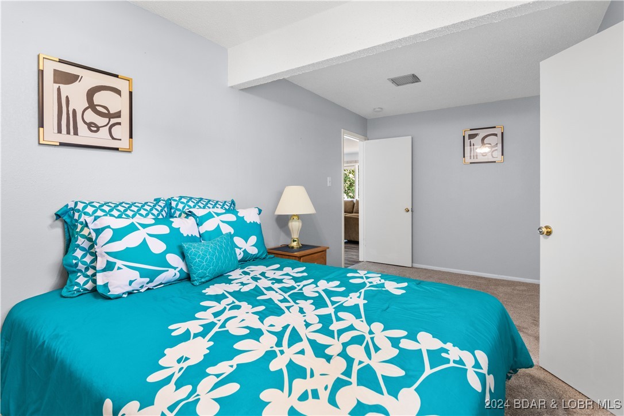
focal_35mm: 16
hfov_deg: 95.0
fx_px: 286
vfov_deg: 72.1
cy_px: 208
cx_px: 312
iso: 250
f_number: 7.1
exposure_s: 1/6
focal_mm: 11
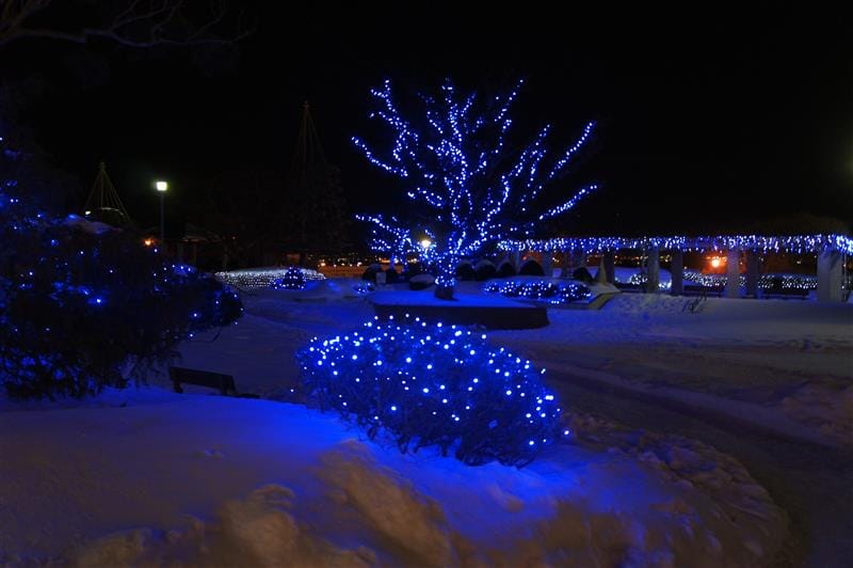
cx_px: 426
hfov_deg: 62.0
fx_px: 710
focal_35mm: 30
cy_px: 284
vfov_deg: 43.5
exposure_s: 1/30
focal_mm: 20
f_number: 4
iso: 1600
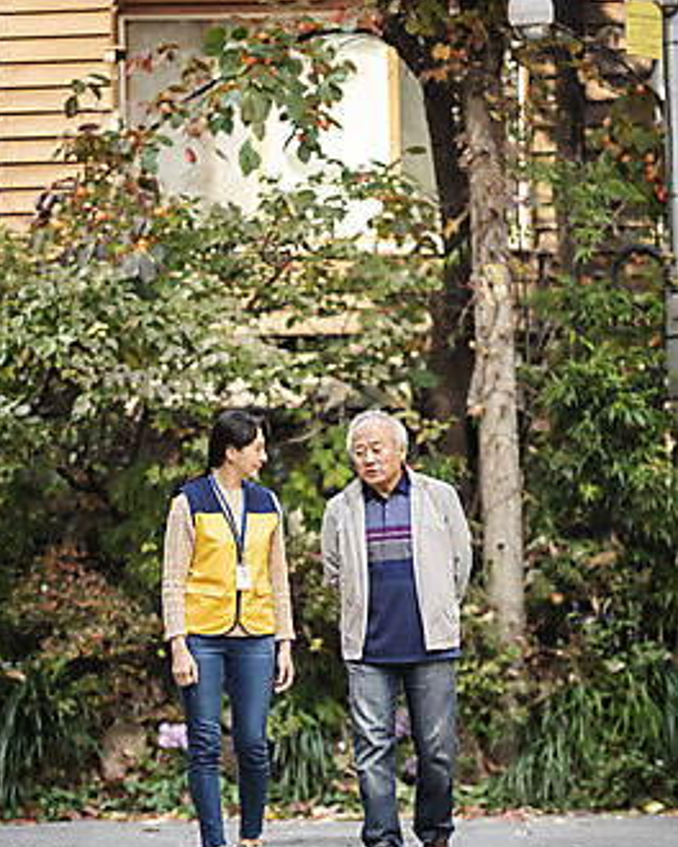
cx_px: 338
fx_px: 5142
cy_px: 511
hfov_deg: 7.5
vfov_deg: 9.4
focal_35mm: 205
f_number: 2.8
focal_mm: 180
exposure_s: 1/200
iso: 200
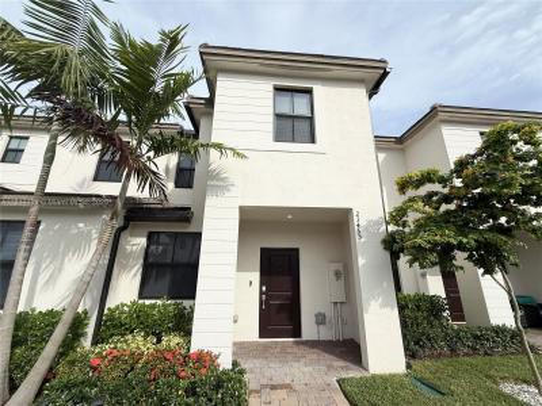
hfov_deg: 102.1
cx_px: 271
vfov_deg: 85.7
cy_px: 203
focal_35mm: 14
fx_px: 219
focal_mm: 2.22
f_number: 2.2
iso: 50
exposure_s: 1/3891
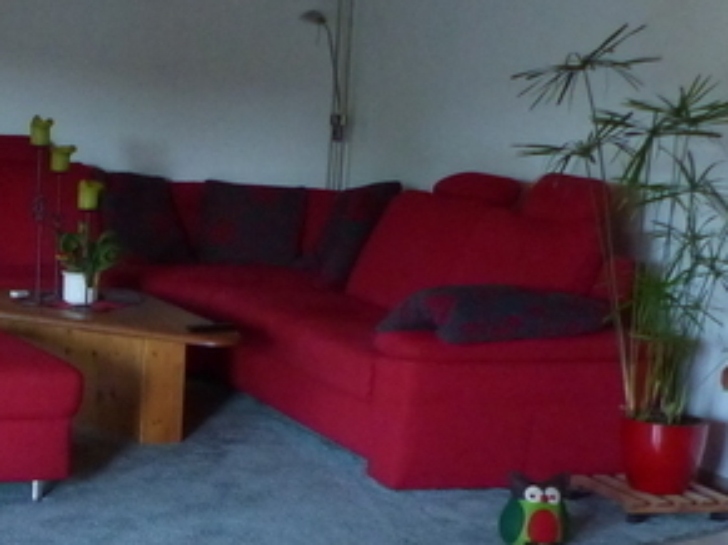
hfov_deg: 21.7
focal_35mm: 88
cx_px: 45
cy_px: 498
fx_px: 1850
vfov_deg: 16.5
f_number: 2.8
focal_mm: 4.5
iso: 400
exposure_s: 1/60
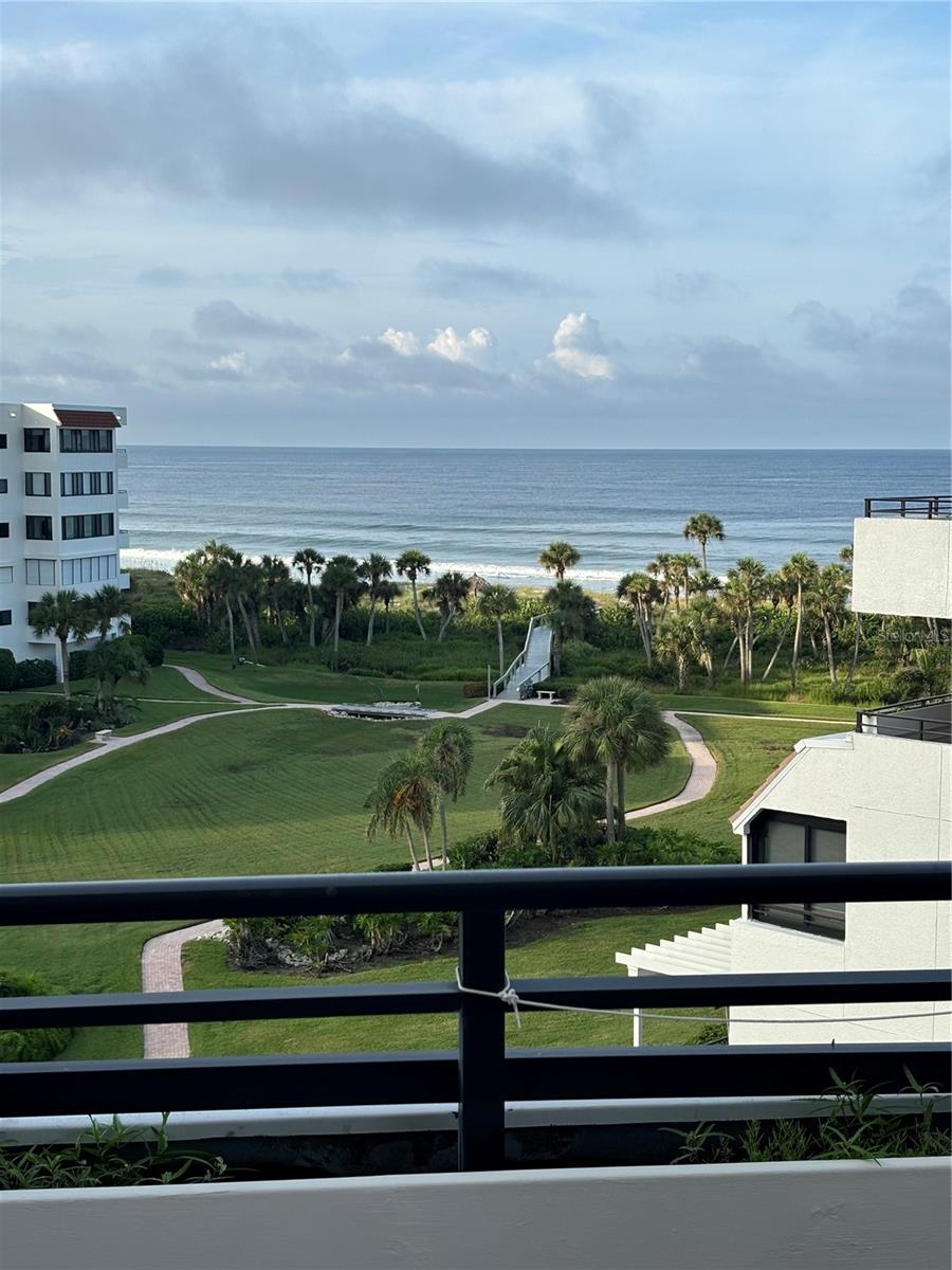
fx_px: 1907
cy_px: 635
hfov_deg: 28.0
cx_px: 476
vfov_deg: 36.8
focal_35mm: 52
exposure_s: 1/1592
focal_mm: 5.96
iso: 32
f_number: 1.6
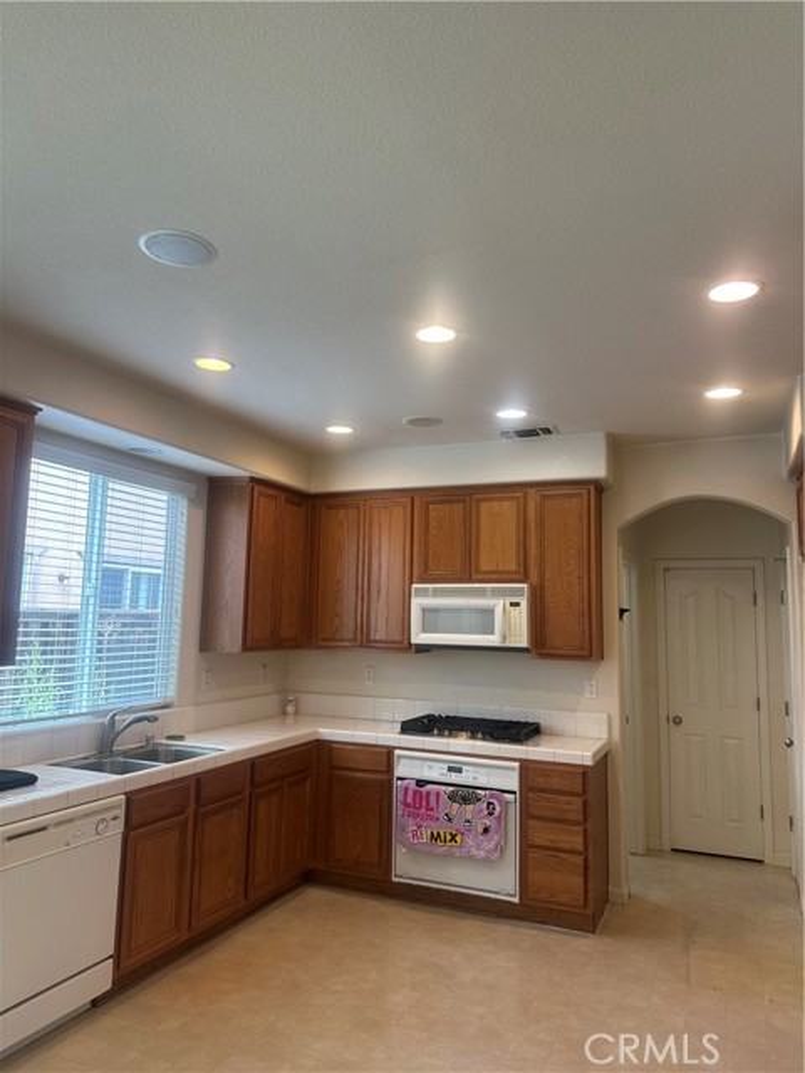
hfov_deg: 56.8
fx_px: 744
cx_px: 402
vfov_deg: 71.6
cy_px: 536
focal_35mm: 24
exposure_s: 1/120
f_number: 1.78
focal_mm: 6.86
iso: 125
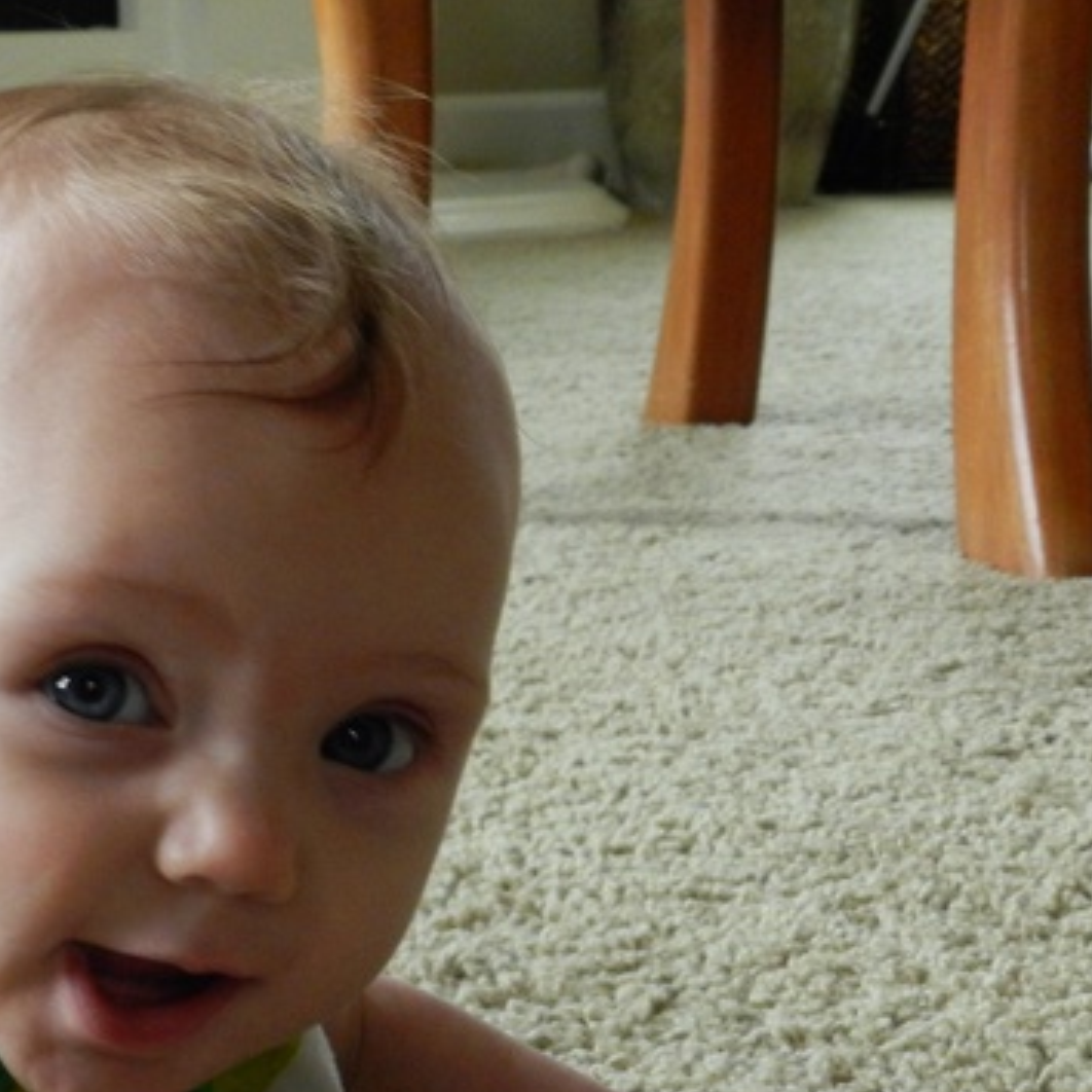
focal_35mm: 90
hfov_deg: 19.0
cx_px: 114
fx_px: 3212
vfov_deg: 19.0
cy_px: 922
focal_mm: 8.1
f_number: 4.2
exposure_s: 1/30
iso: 400
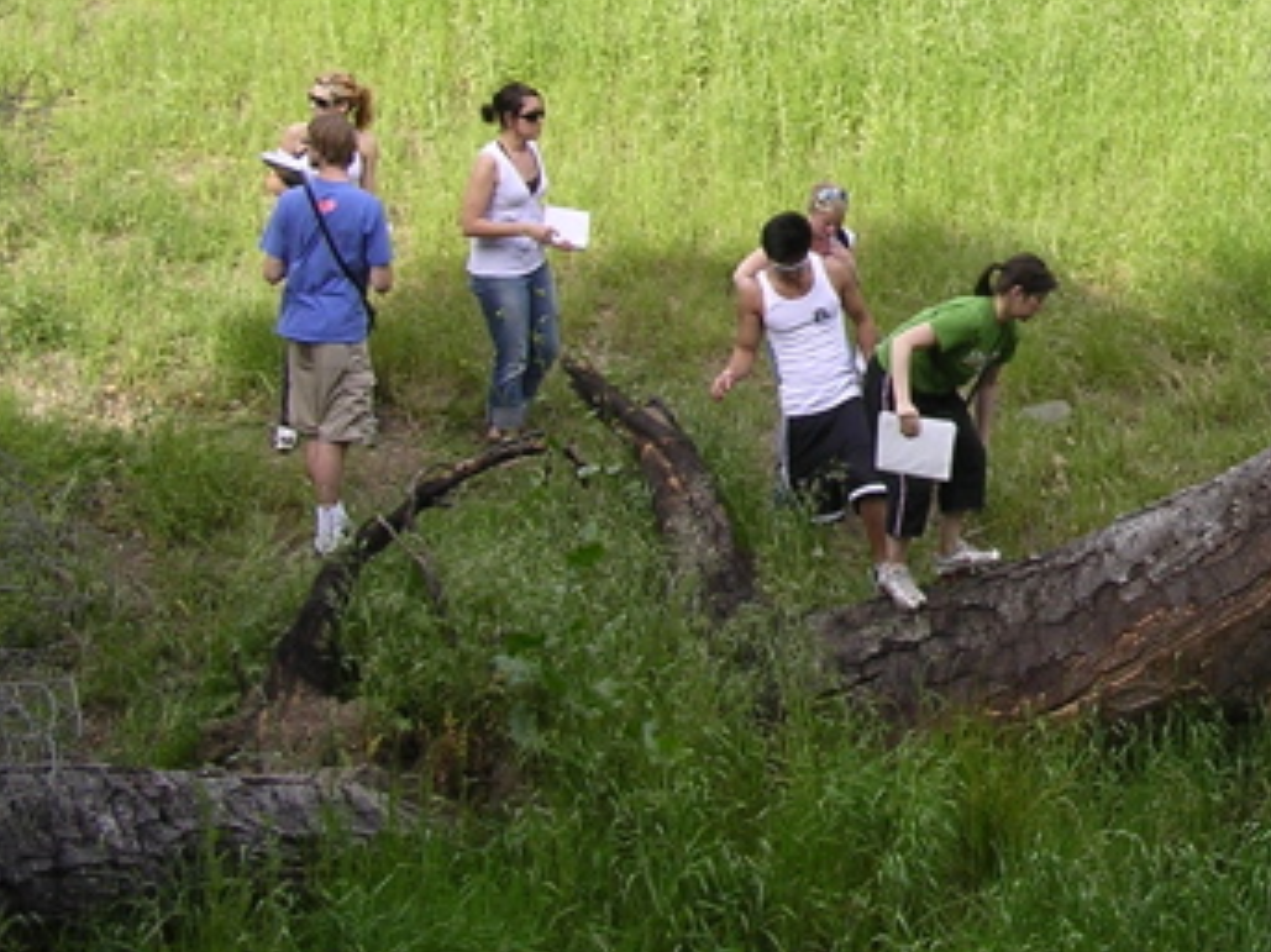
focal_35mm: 83
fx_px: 3046
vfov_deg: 17.5
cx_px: 1275
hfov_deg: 22.6
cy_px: 93
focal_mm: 5.8
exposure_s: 1/299
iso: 100
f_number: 2.8
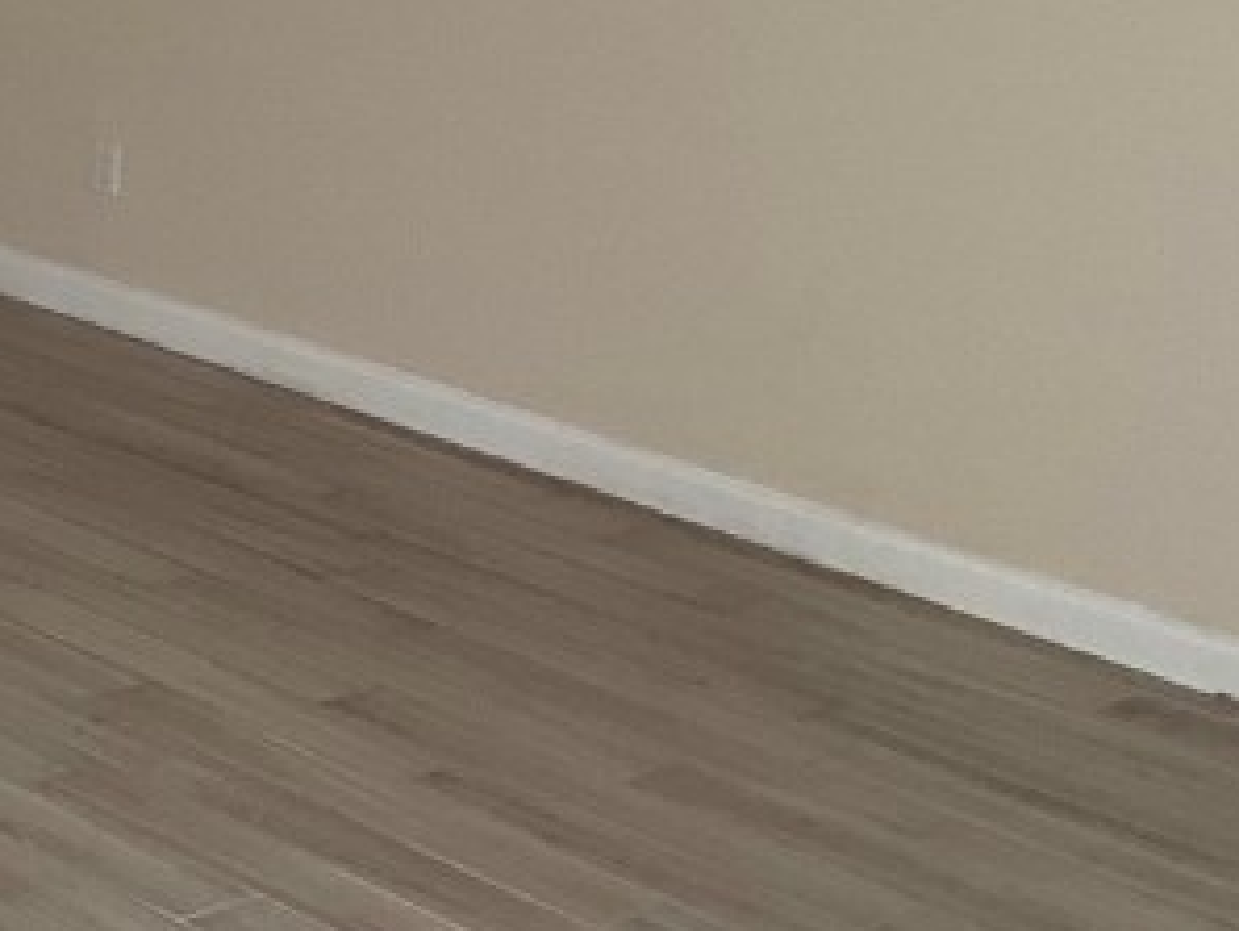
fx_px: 3581
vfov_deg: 14.6
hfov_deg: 18.0
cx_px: -471
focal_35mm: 100
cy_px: 21
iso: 50
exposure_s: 1/122
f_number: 1.8
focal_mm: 3
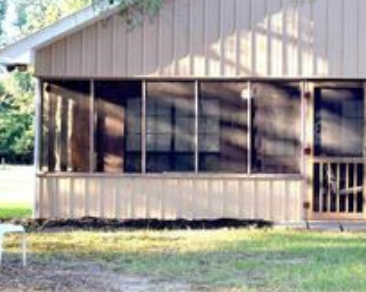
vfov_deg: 16.5
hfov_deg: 20.4
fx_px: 1009
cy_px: 119
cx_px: 282
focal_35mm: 93
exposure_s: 1/125
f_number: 5.6
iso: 280
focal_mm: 27
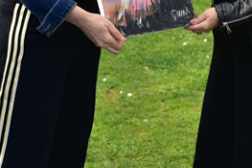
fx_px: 958
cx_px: 215
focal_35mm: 137
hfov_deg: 14.9
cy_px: -72
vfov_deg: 9.7
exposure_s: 1/500
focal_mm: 45
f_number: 3.5
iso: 125
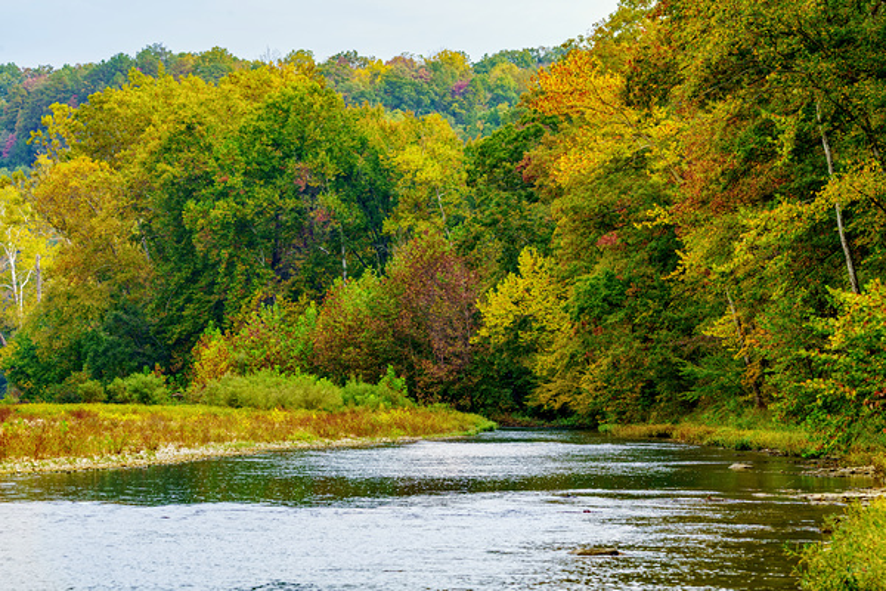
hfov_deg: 13.7
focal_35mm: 150
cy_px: 296
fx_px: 3691
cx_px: 443
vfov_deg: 9.1
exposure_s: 1/50
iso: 200
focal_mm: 150
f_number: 11
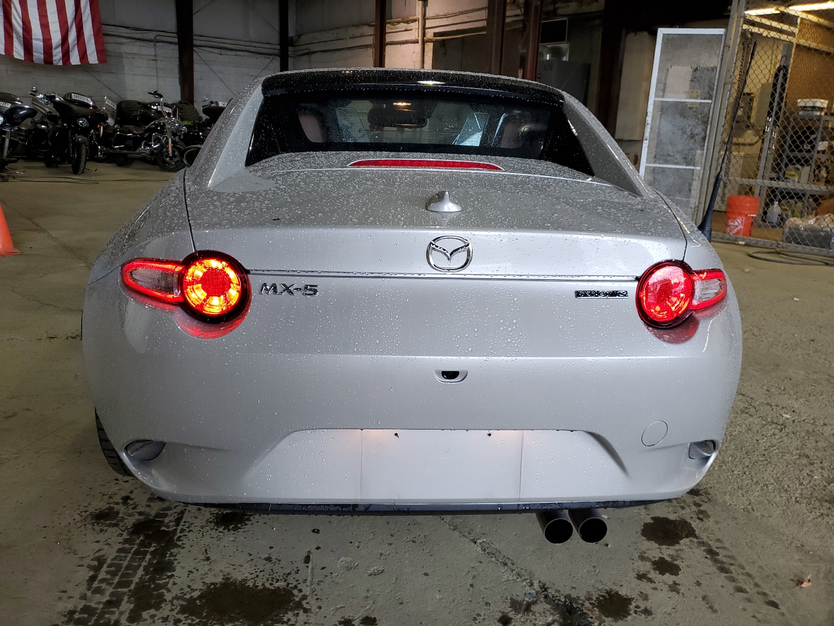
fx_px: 626
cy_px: 313
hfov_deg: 67.3
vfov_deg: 53.1
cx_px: 417
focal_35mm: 26
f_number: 1.5
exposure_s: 1/60.2
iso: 69
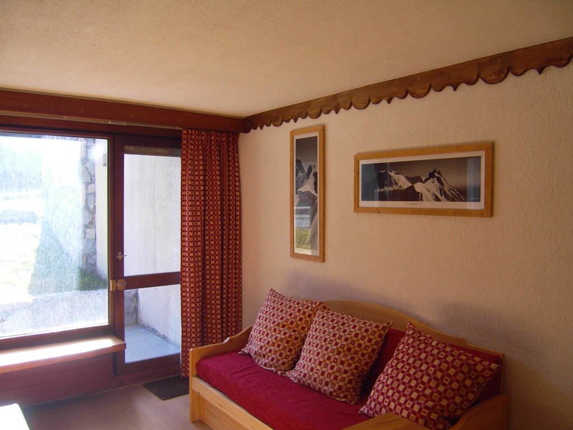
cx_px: 286
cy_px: 215
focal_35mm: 28
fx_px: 463
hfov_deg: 63.4
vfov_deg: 49.7
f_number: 2.8
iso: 80
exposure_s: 1/100
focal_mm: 6
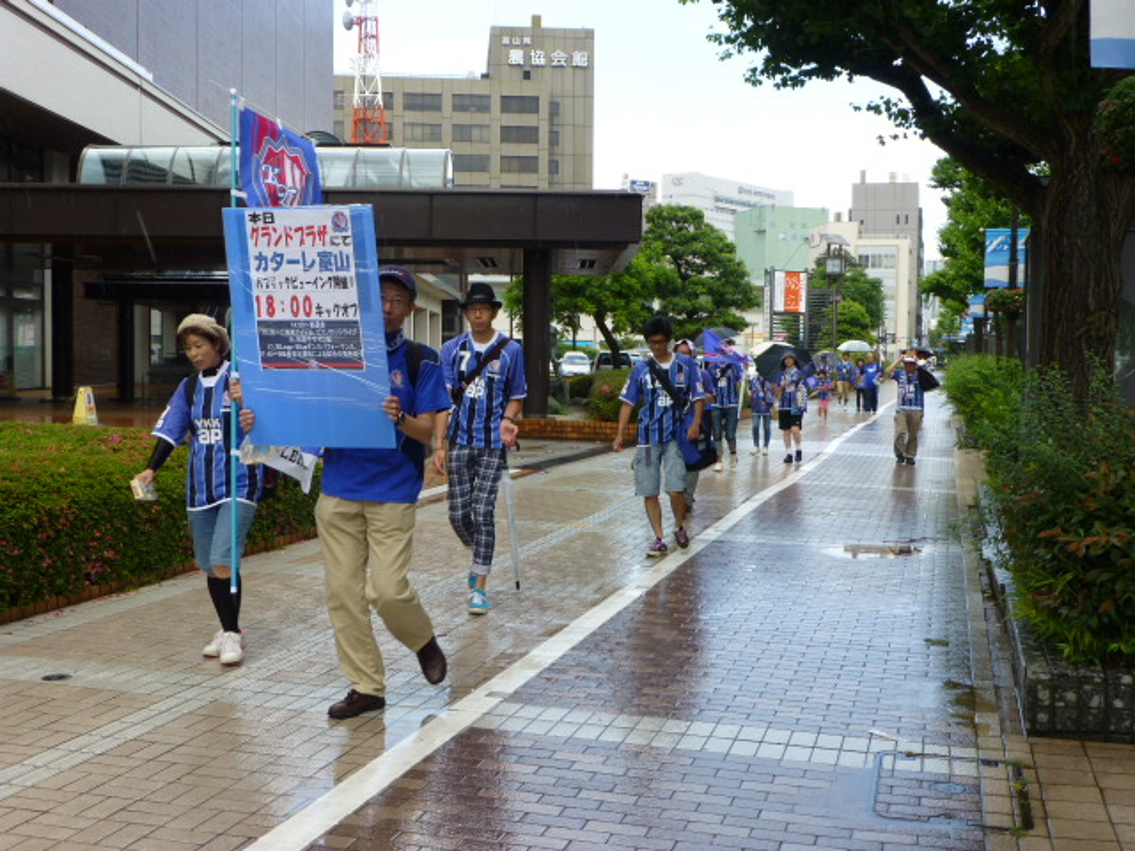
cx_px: 568
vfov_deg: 35.1
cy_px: 426
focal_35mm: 41
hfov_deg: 45.8
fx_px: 1344
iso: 100
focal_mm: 7.4
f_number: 3.9
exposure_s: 1/250
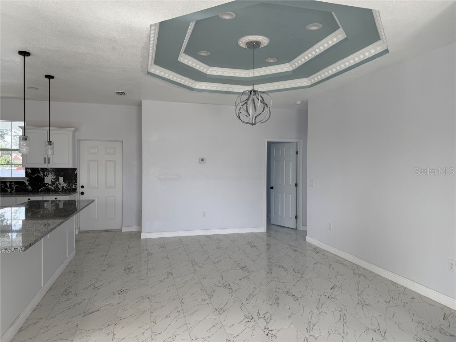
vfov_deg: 56.8
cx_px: 228
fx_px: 316
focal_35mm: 24
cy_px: 171
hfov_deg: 71.6
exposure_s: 1/301
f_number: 1.78
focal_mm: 6.76
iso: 80
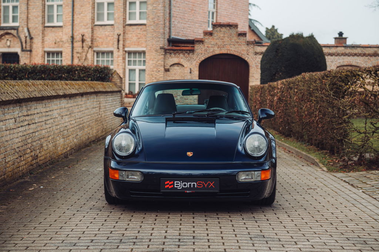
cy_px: 126
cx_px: 190
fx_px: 736
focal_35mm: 70
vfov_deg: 19.4
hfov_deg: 28.9
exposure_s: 1/160
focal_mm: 70
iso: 640
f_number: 4.5
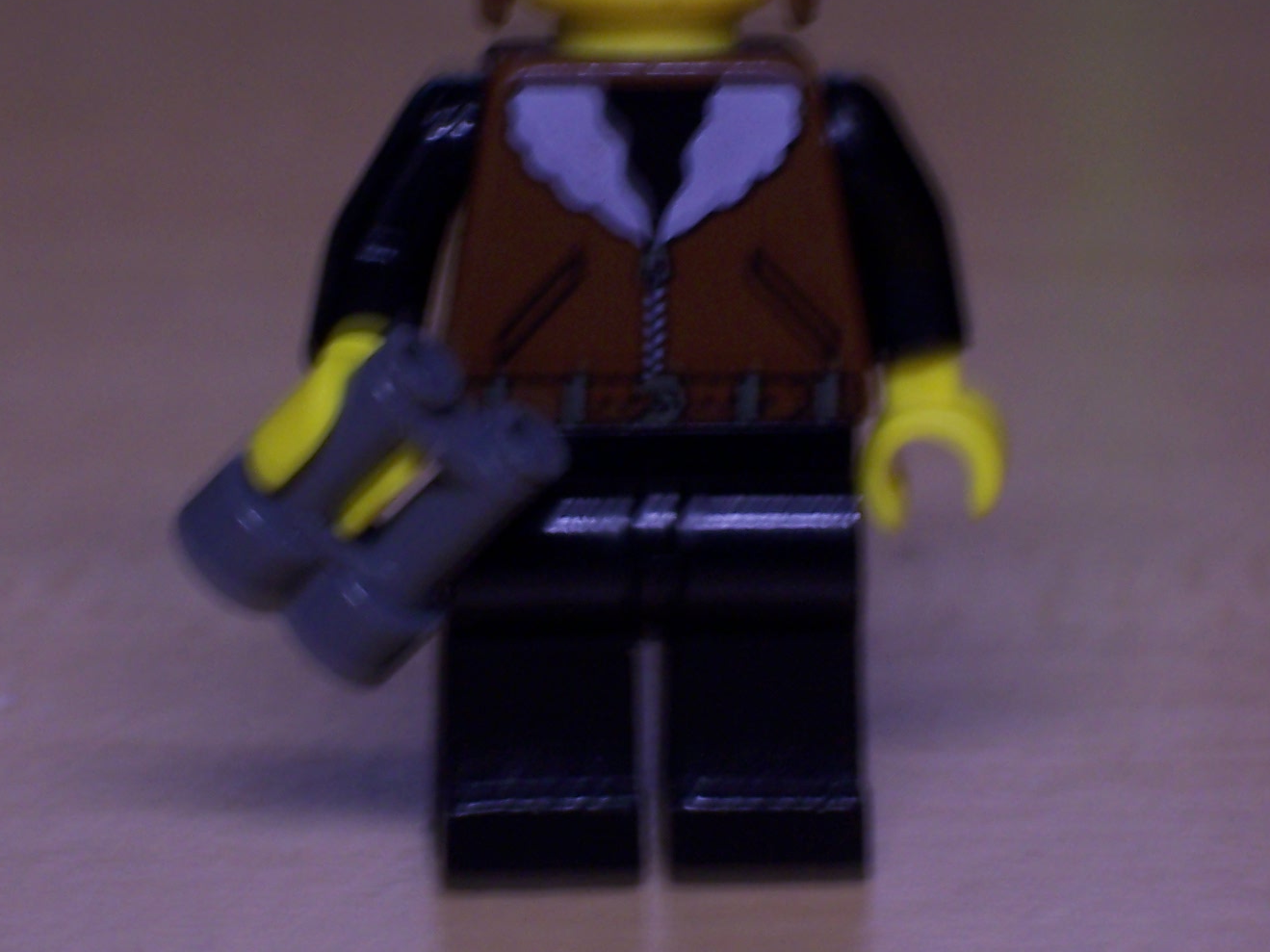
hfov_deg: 7.8
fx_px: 9355
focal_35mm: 255
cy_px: 328
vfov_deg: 5.8
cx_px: 686
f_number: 4.8
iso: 80
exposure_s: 1/8
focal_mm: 25.1
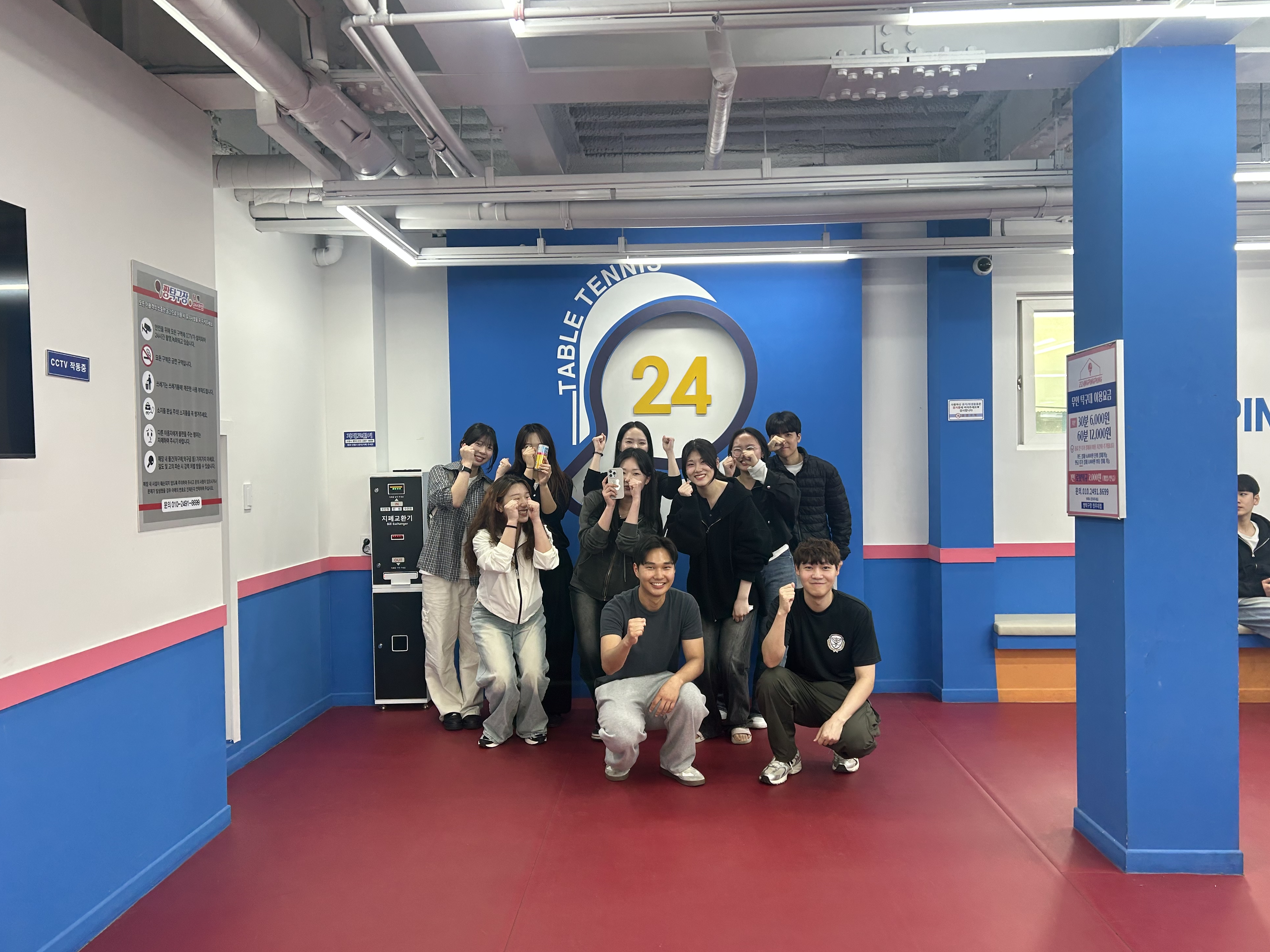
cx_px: 635
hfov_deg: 65.3
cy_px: 477
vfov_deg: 51.4
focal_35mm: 27
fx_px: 991
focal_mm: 5.7
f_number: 1.5
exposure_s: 1/60
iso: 64
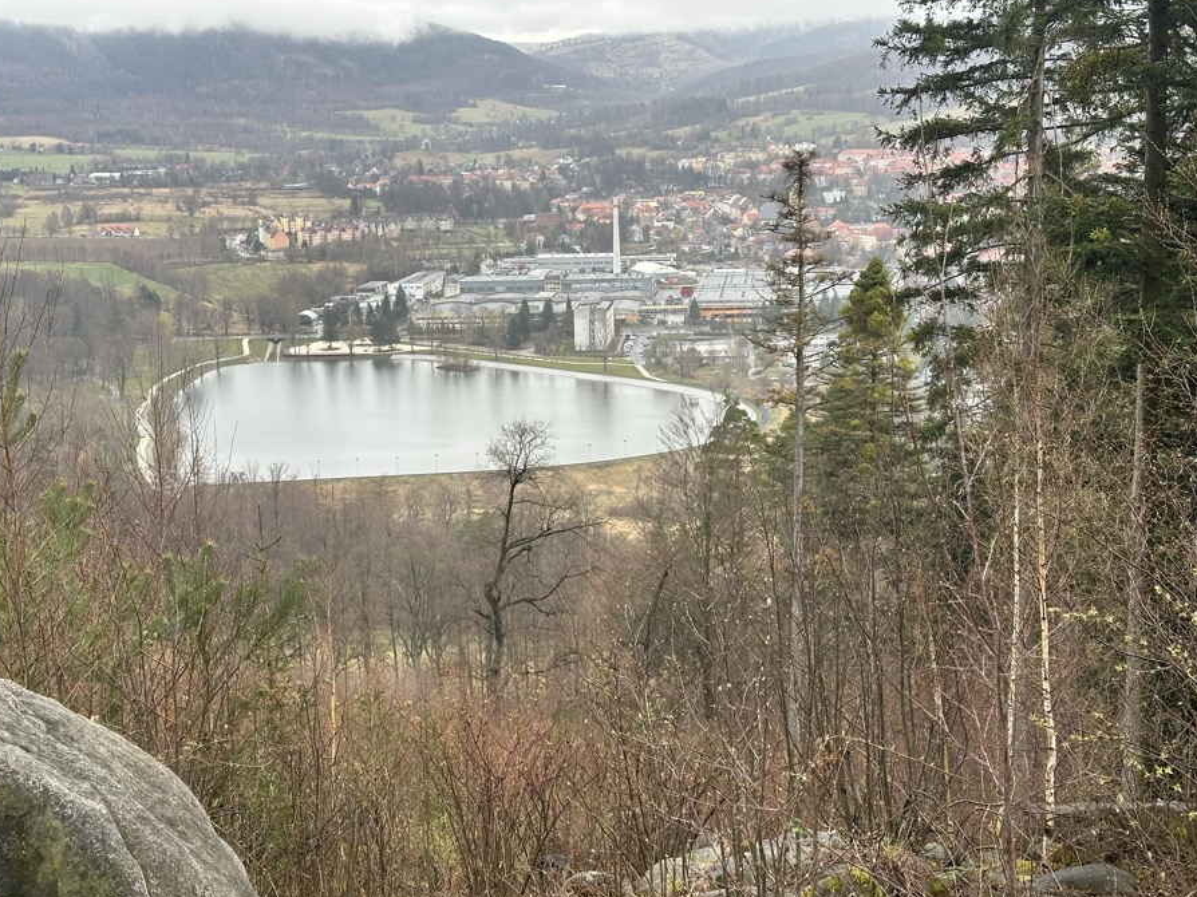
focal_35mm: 55
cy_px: 495
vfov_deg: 26.5
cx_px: 538
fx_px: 1901
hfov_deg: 34.9
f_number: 1.78
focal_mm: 6.86
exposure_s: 1/211
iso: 50
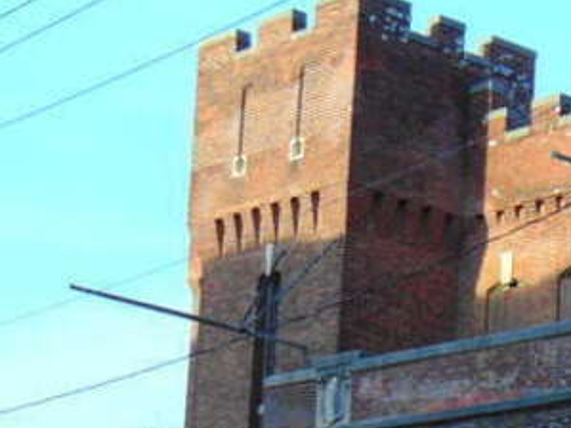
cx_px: 703
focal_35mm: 134
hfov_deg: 14.2
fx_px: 2209
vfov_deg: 11.0
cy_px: 342
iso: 80
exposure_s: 1/320
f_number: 3.5
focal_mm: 9
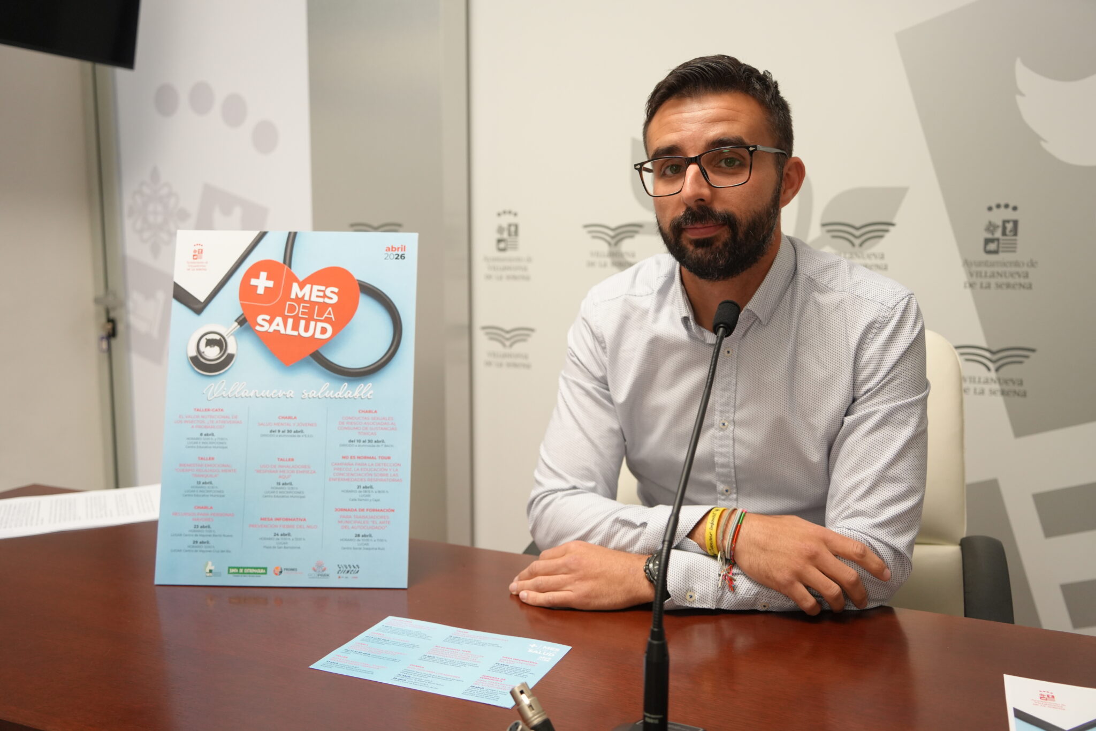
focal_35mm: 32
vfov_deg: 41.1
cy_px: 366
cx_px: 548
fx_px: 974
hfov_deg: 58.7
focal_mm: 32
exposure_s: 1/160
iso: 1600
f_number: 4
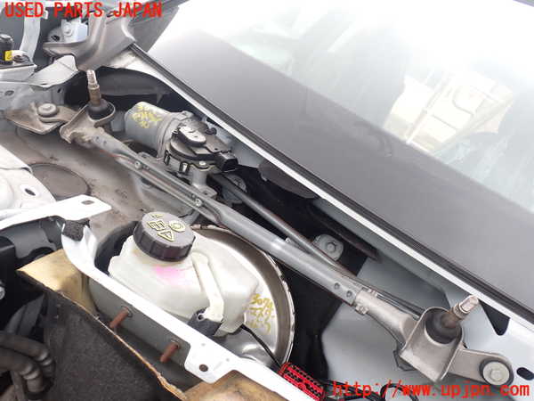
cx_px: 267
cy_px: 200
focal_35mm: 30
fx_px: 463
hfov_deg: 60.0
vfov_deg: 46.8
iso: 100
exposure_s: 1/125
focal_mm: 5.4
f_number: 3.2
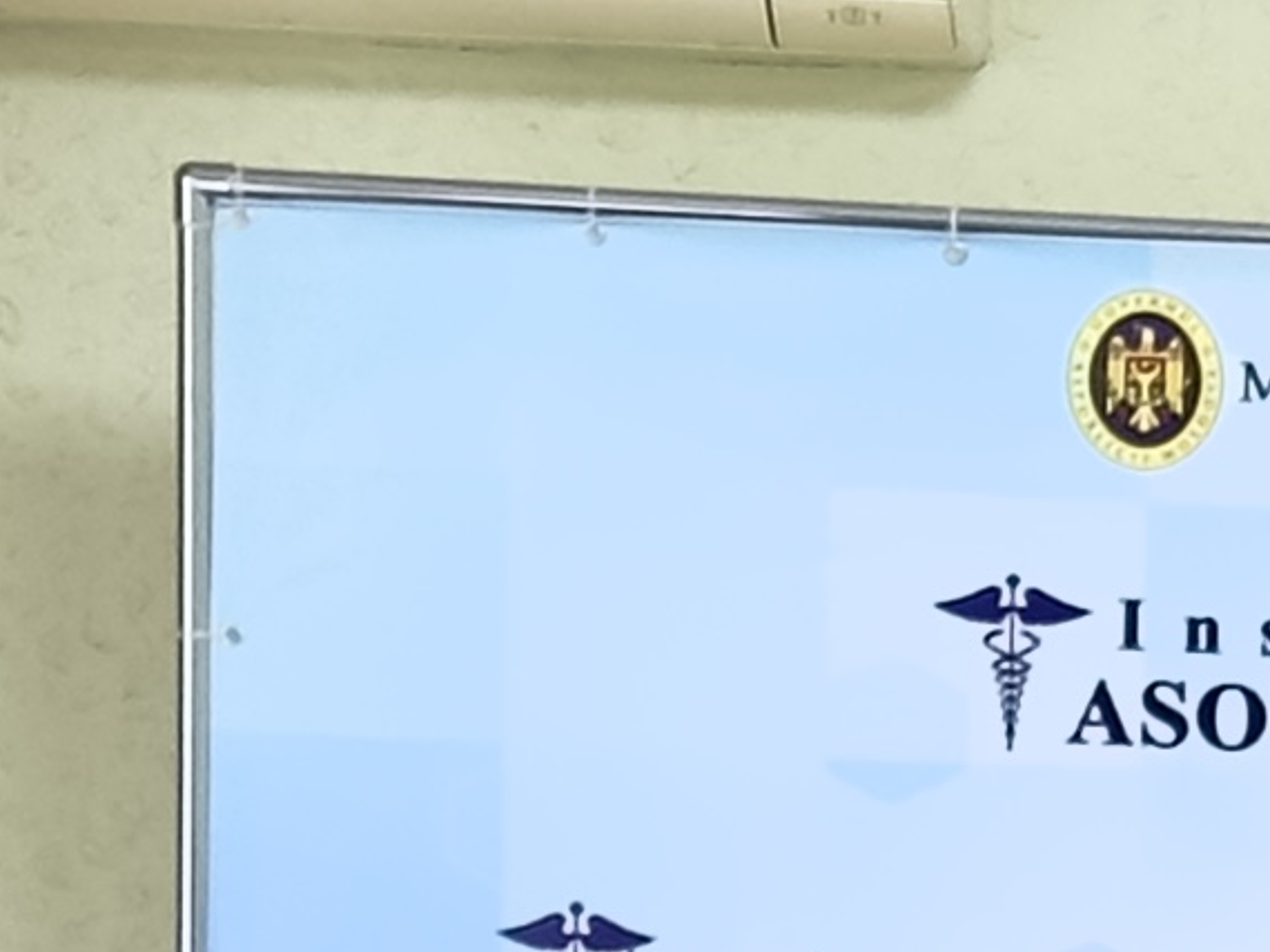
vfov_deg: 4.6
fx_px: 11479
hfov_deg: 6.0
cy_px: 2158
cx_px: 3308
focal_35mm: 313
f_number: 1.78
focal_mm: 6.86
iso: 80
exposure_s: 1/100
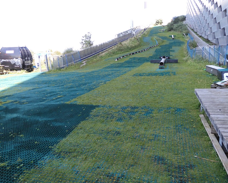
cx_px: 119
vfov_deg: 54.9
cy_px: 90
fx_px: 175
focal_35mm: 26
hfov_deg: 66.0
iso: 100
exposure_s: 1/160
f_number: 3.4
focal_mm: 4.3
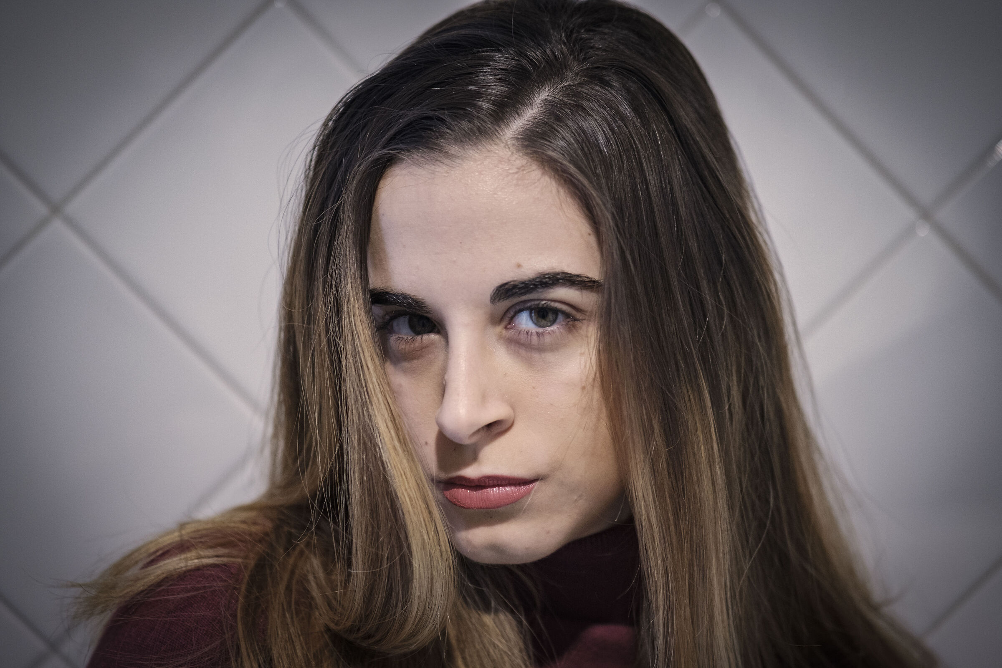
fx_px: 3562
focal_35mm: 128
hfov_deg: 16.0
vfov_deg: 10.7
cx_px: 501
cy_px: 334
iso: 1600
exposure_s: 1/250
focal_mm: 85
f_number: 1.8
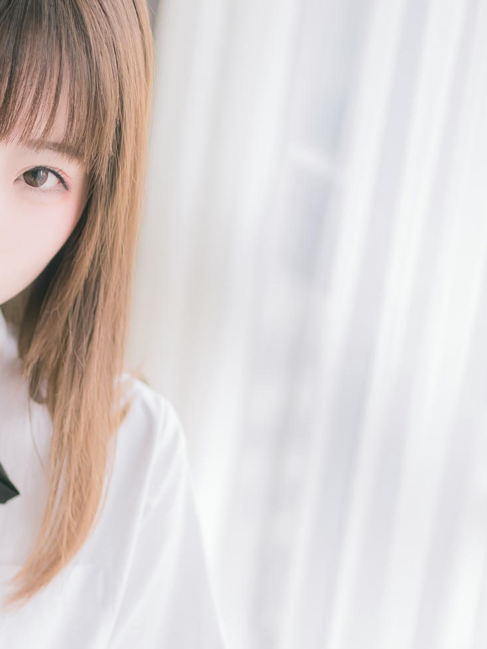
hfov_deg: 14.0
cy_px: 767
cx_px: -52
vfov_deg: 18.2
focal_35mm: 103
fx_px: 1932
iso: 640
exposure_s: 1/160
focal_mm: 35
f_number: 1.8
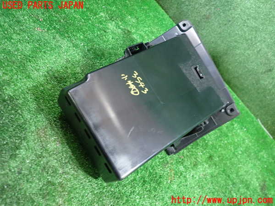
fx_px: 199
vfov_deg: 54.9
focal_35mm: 25
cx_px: 138
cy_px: 103
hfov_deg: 69.4
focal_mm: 4.5
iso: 500
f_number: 2
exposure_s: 1/30
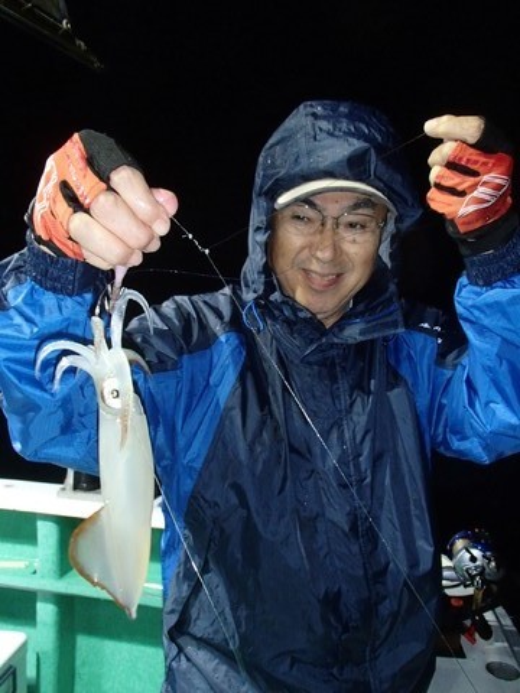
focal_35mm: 28
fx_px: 561
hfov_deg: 49.7
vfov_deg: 63.4
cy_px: 346
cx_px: 260
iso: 400
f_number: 3.9
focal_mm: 5
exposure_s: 1/30
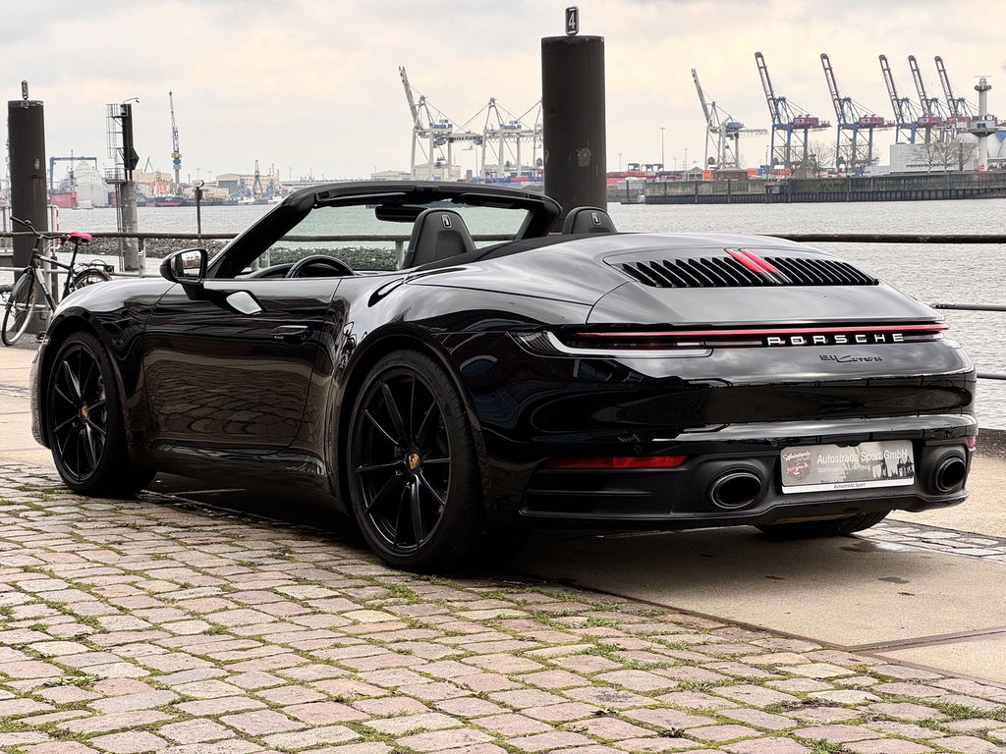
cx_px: 503
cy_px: 377
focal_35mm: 77
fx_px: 2238
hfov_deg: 25.3
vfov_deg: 19.1
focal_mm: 9
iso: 32
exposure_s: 1/99
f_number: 2.8
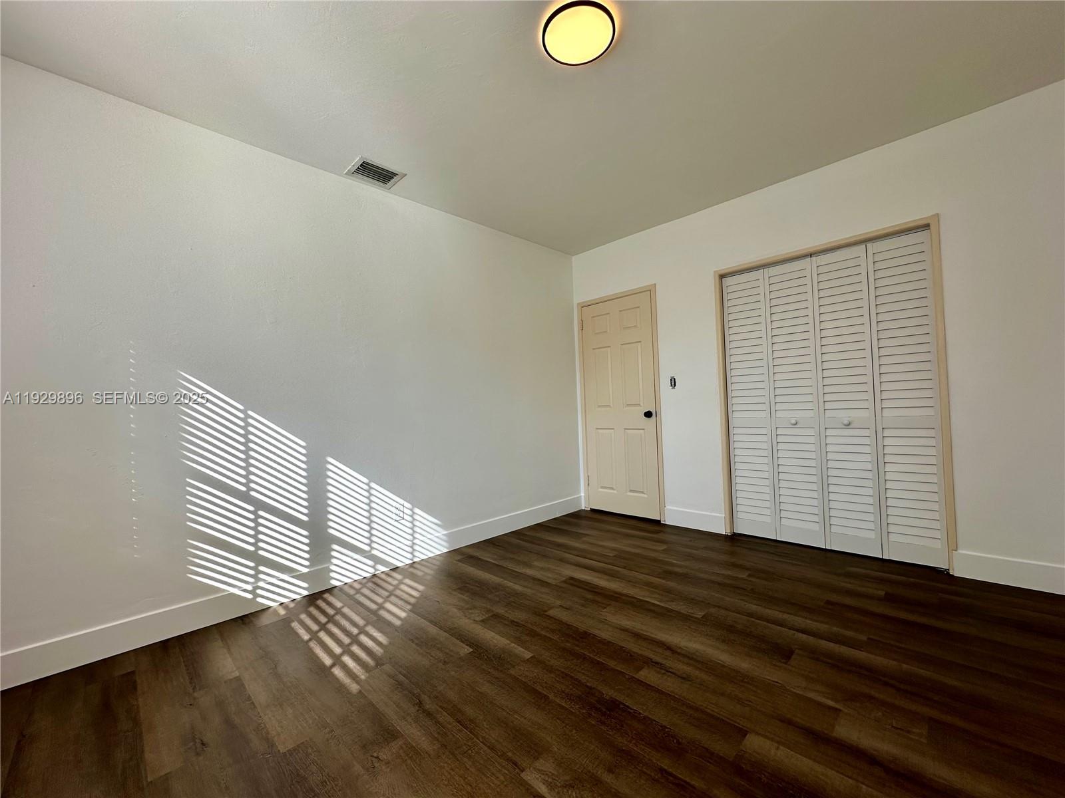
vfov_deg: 85.7
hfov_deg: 102.1
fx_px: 431
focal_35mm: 14
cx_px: 532
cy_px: 399
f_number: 2.2
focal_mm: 2.22
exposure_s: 1/248
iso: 40
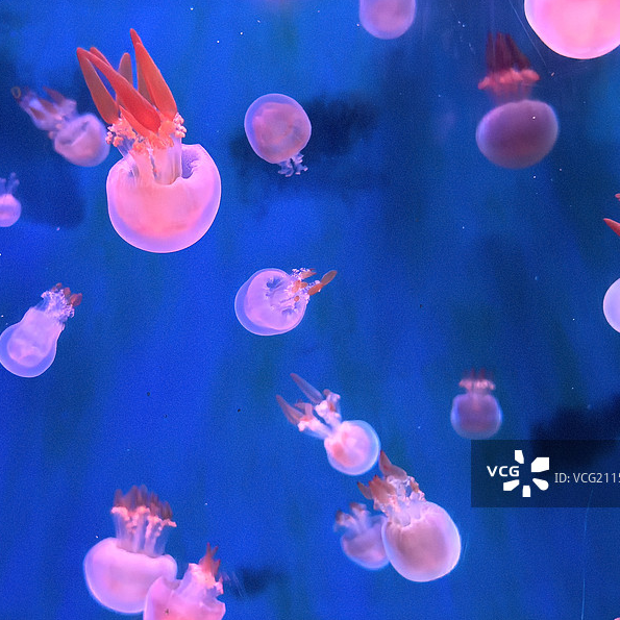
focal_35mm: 44
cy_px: 309
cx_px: 287
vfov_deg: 38.3
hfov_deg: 38.3
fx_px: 892
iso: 2000
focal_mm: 6.98
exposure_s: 1/395
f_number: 2
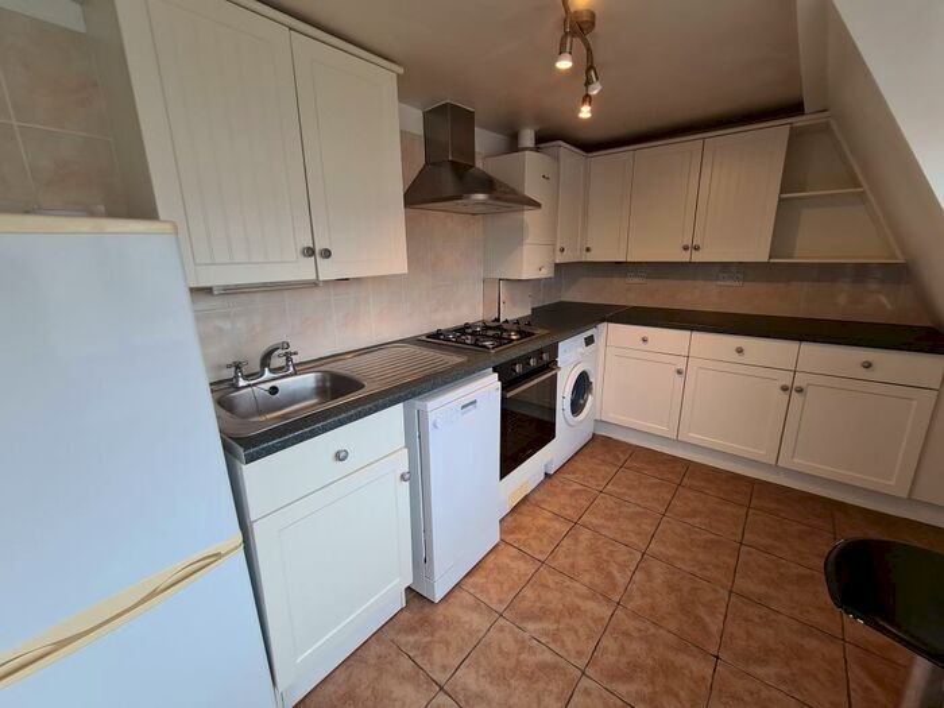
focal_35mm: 13
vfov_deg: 89.9
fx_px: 355
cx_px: 472
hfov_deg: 106.2
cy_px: 354
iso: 100
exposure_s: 1/100
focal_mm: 2.2
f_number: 2.2
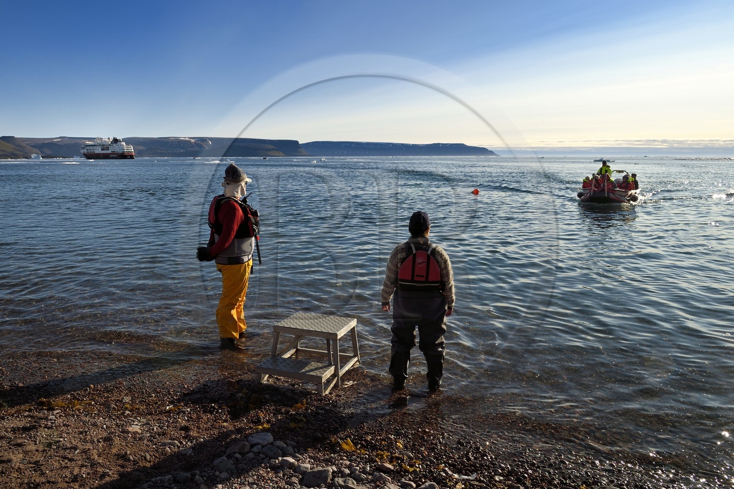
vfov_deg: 53.1
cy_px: 244
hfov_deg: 73.8
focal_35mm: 24
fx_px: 489
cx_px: 367
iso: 200
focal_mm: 24
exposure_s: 1/400
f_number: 16
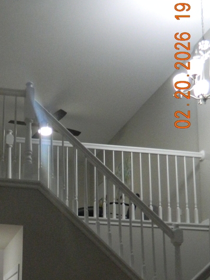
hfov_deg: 24.3
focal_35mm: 57
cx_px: -7
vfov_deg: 32.2
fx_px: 461
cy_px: 252
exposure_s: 1/30
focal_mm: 4.5
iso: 400
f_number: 3.1
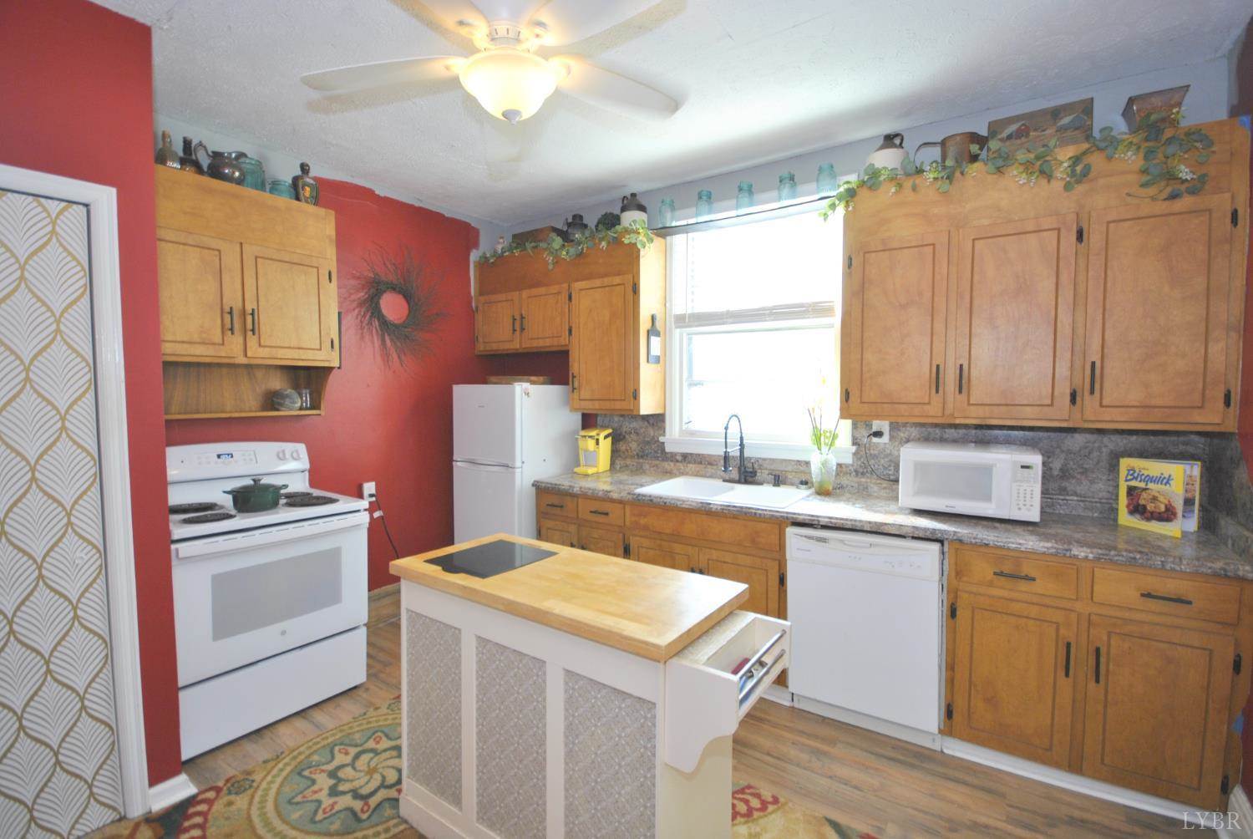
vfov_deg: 77.5
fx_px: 523
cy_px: 420
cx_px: 626
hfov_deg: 100.3
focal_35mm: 15
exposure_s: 1/30
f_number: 4
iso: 200
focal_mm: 10
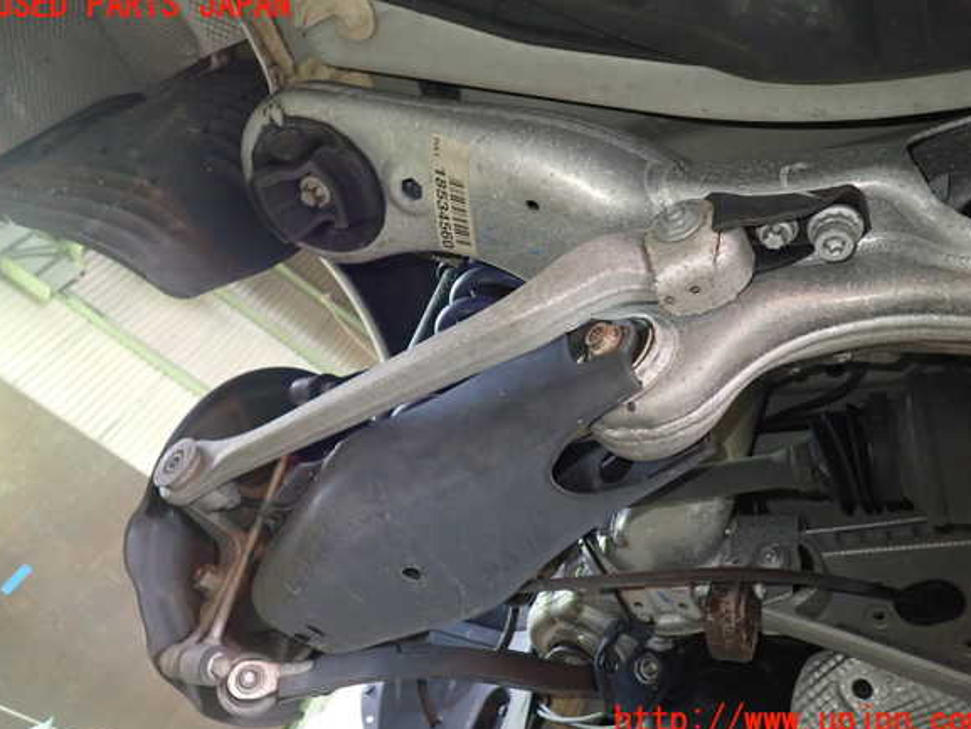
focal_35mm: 26
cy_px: 364
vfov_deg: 53.1
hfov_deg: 67.3
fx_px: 729
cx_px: 490
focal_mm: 4.5
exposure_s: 1/30
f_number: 2
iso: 800
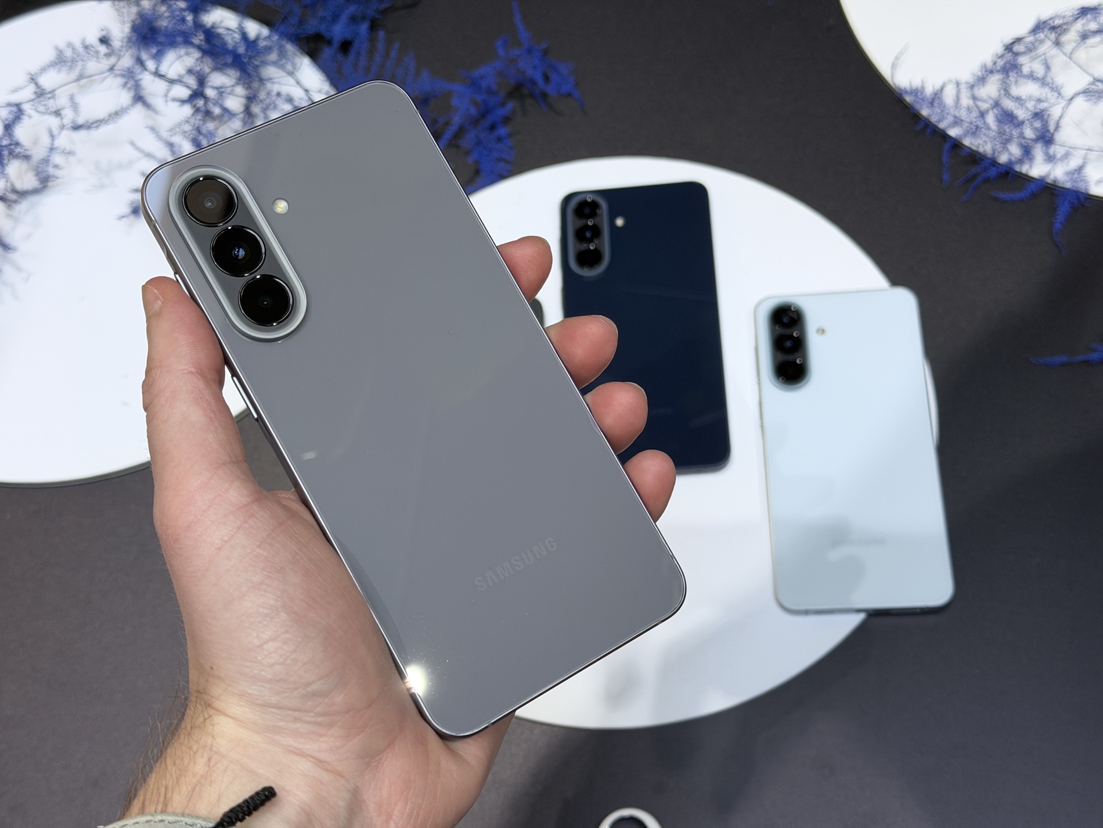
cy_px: 414
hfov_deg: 39.7
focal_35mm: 48
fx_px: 1529
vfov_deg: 30.3
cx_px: 552
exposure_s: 1/121
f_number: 1.78
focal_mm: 6.76
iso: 64
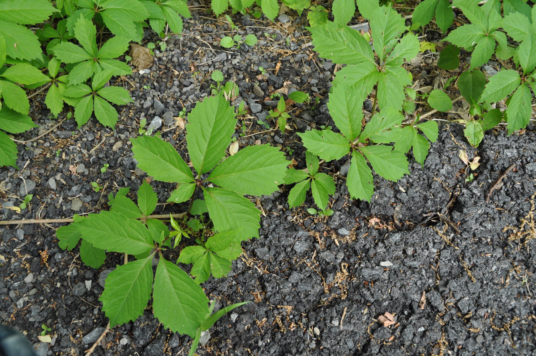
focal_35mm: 33
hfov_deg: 57.3
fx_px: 491
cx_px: 268
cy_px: 178
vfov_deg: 39.9
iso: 360
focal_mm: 22
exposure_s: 1/60
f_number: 8
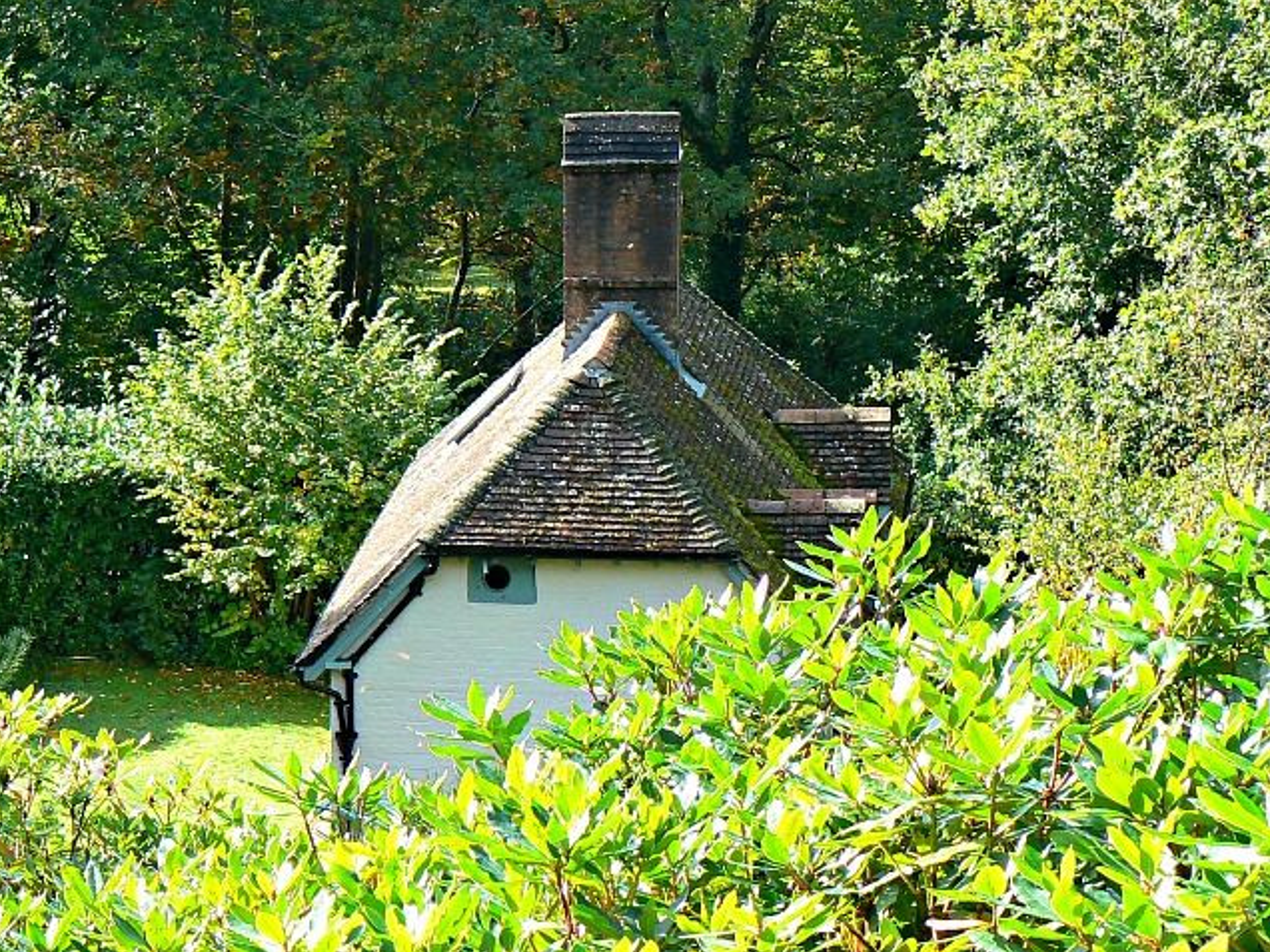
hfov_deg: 13.5
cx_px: 633
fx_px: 5356
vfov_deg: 10.2
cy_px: 475
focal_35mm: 146
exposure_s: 1/125
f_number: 5
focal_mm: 19.9
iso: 80
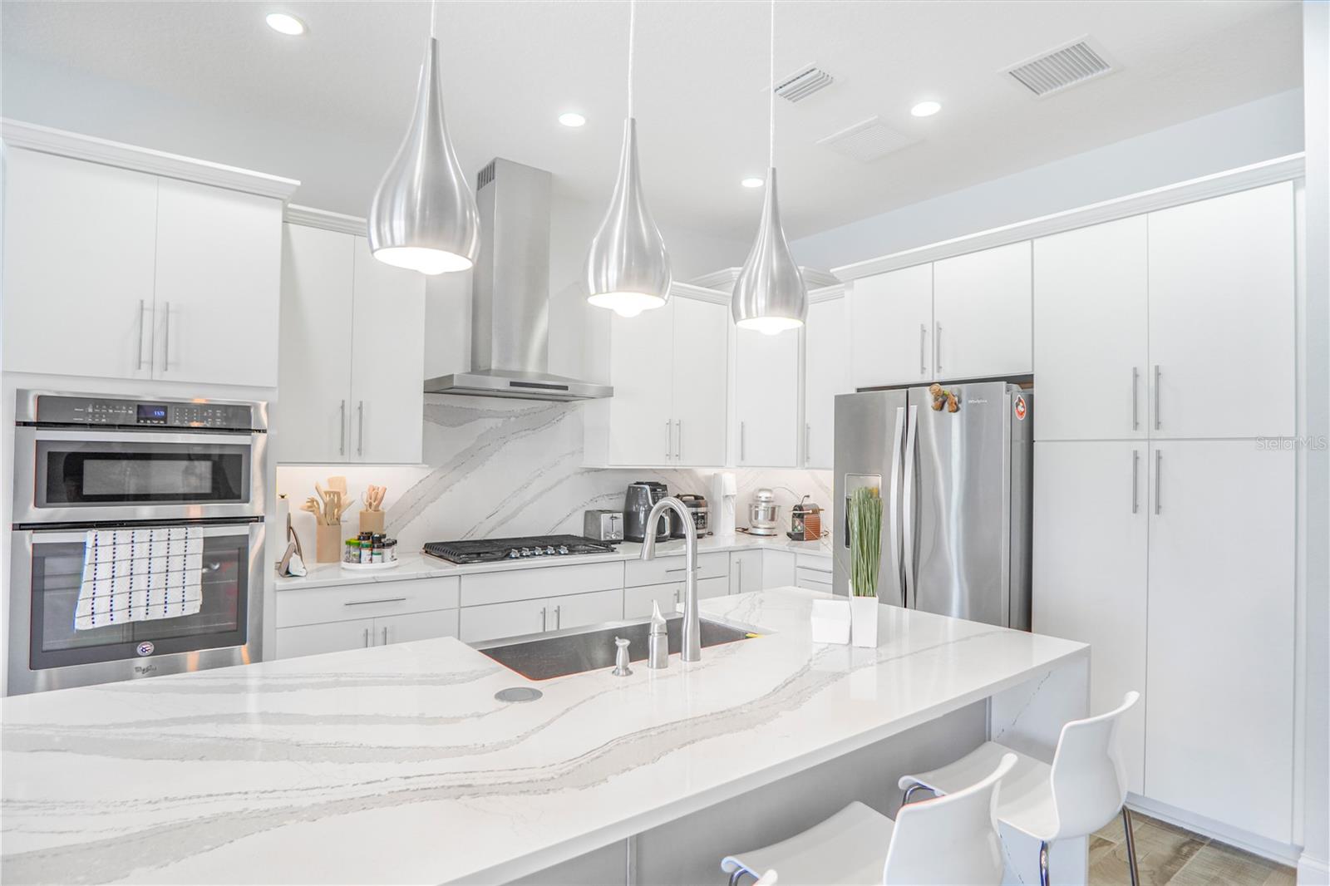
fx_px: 665
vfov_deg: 67.4
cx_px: 665
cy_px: 443
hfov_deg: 90.0
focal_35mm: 18
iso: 100
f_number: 2.5
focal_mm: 12
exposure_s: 1/50
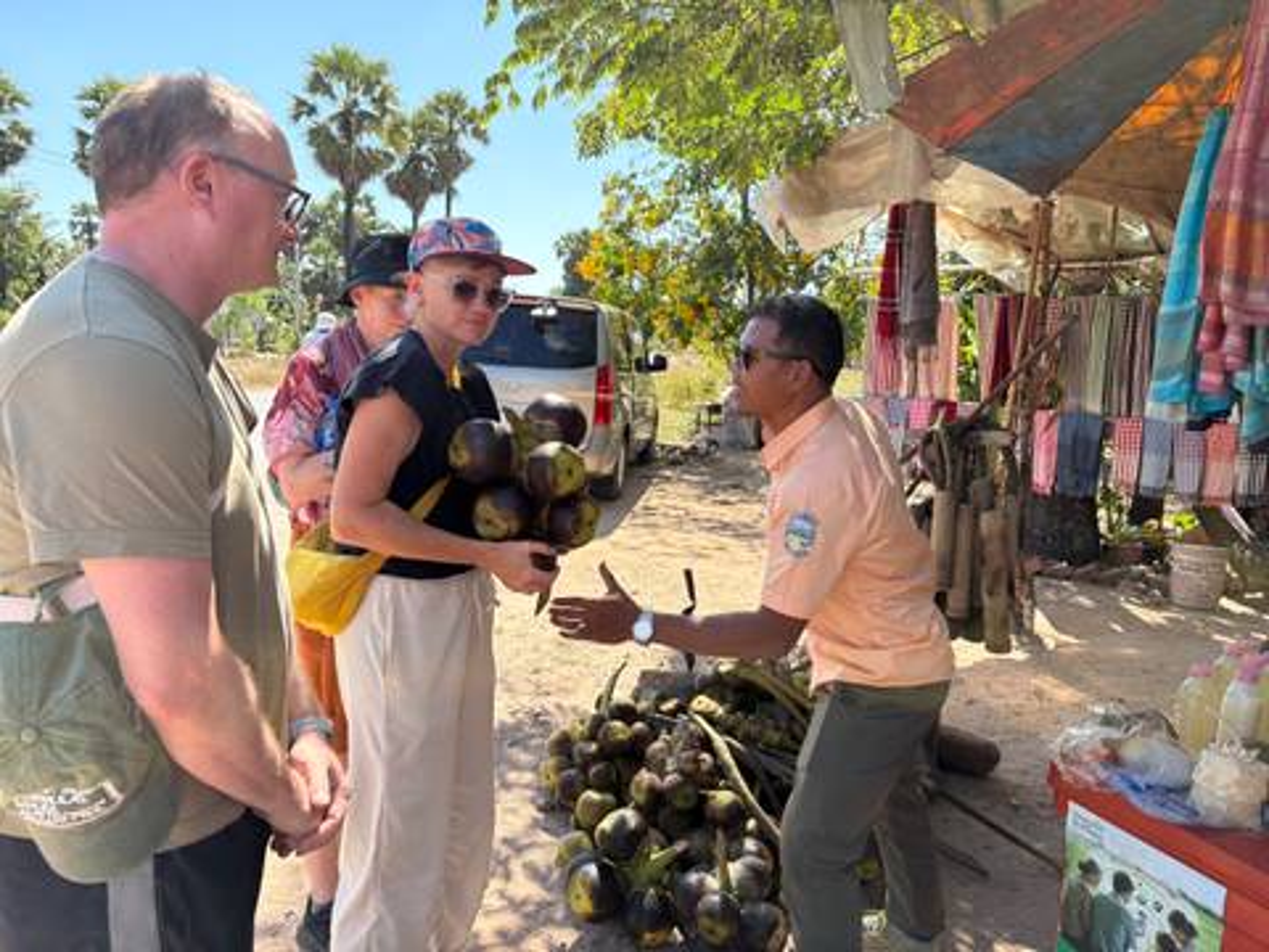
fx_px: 953
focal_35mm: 26
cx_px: 634
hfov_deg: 67.3
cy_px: 476
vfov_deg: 53.1
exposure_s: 1/1263
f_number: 1.6
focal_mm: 5.96
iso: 64
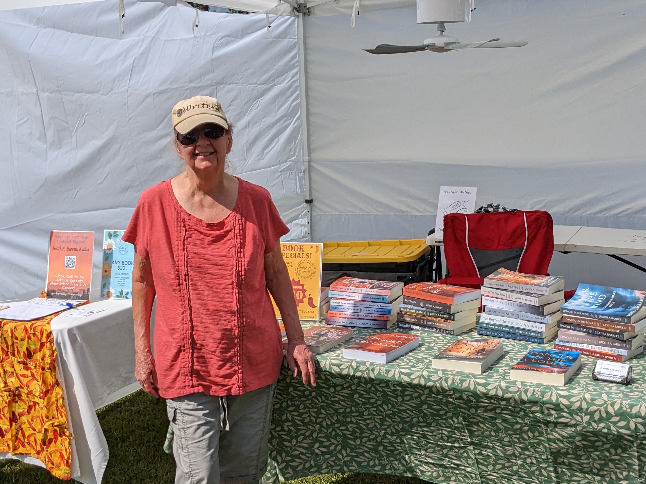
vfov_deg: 29.7
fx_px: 914
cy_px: 256
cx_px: 342
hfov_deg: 38.9
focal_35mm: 49
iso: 71
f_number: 1.73
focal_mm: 4.38
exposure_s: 1/11628
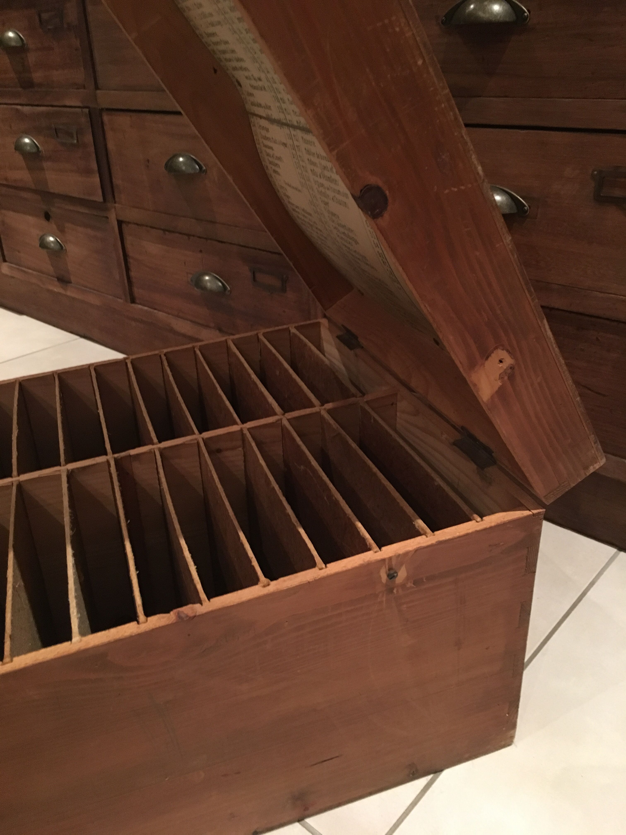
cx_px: 313
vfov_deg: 61.7
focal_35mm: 29
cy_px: 418
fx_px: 699
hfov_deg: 48.2
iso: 400
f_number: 2.2
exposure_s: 1/17
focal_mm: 4.15
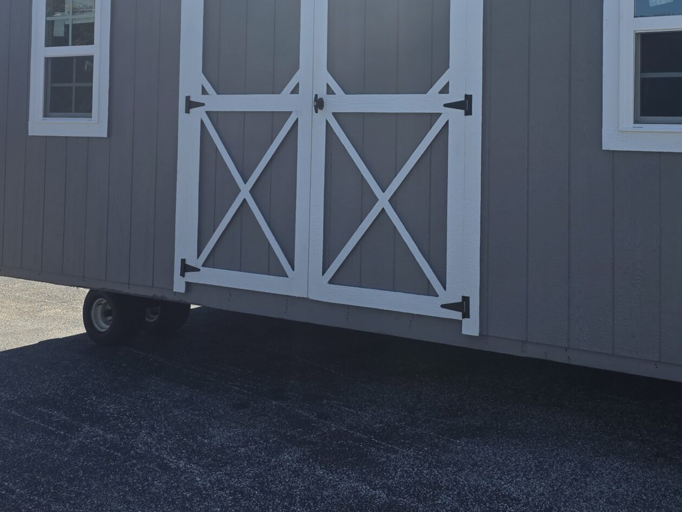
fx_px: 926
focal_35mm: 47
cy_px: 94
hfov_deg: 39.9
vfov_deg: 30.1
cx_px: 460
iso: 80
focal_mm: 6.3
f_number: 1.7
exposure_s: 1/4237
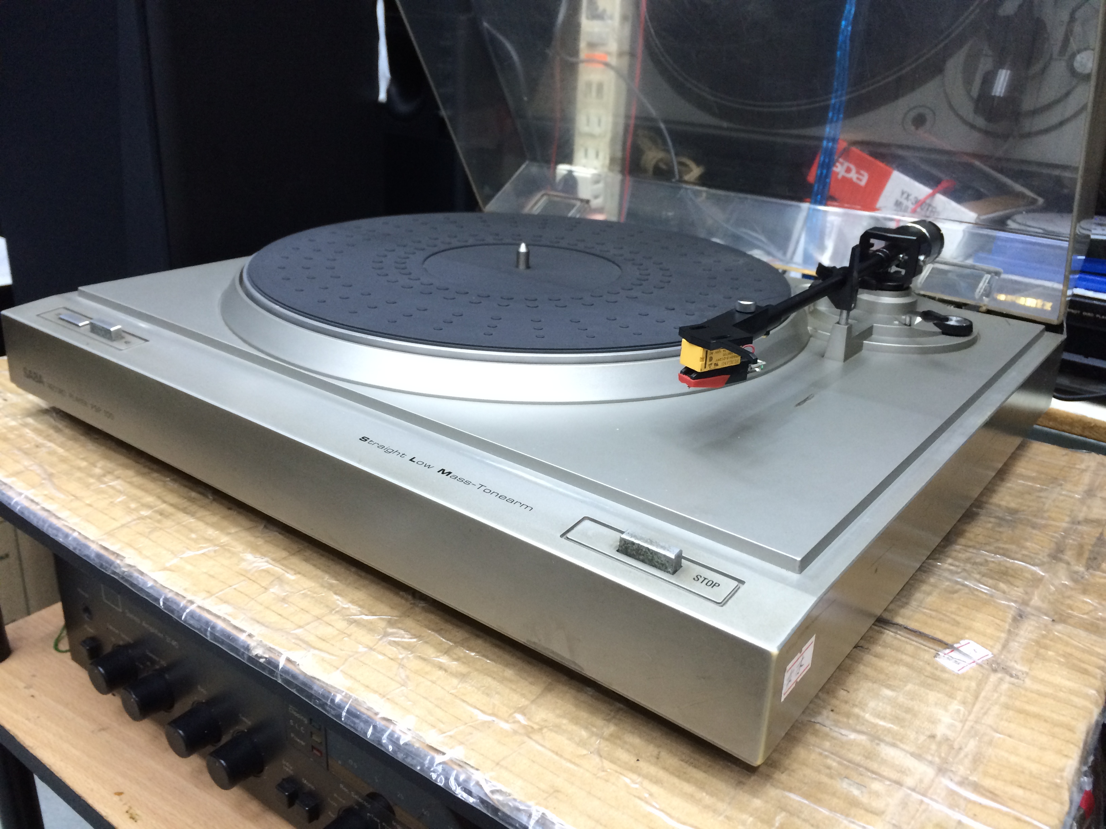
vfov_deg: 48.2
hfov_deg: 61.7
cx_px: 553
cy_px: 414
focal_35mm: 29
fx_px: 927
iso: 160
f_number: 2.2
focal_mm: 4.15
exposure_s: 1/33
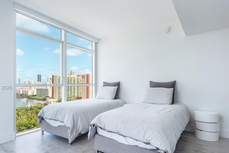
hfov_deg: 84.0
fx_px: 127
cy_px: 88
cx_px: 112
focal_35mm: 20
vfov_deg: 61.6
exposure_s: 1/800
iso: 100
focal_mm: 14
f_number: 7.1
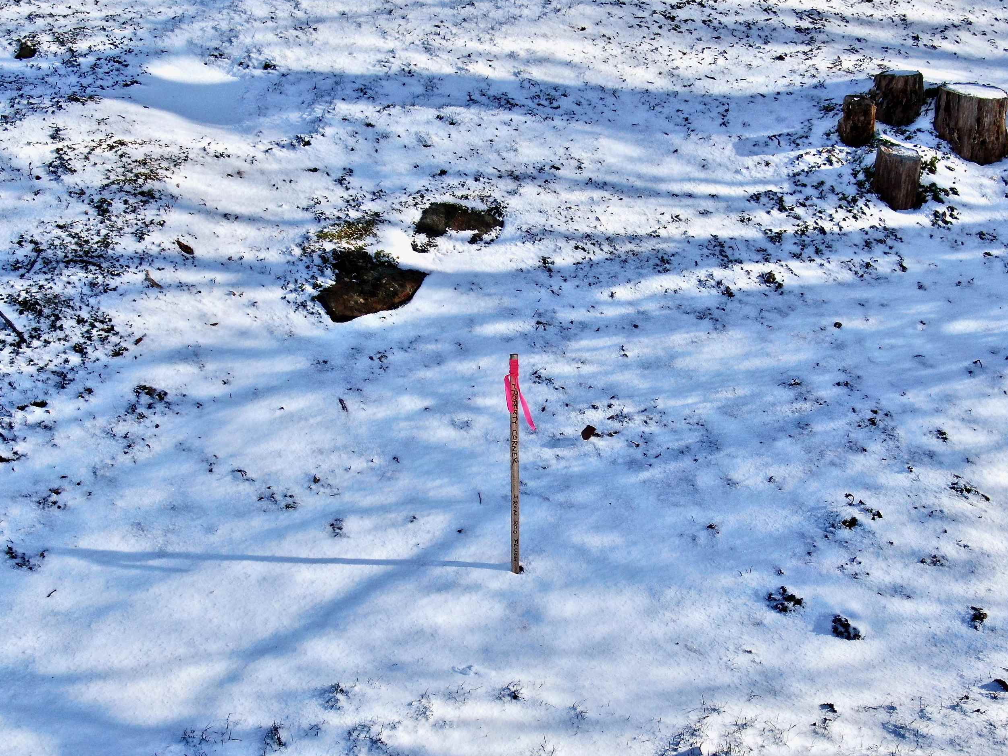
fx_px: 1252
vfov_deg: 33.5
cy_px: 460
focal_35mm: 43
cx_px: 535
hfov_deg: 43.8
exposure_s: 1/800
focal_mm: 5.94
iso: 100
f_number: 3.3
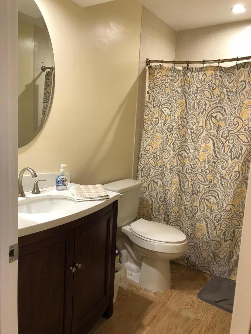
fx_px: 271
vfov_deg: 63.4
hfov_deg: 49.7
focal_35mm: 28
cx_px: 126
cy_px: 167
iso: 40
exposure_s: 1/20
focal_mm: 4
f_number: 1.8
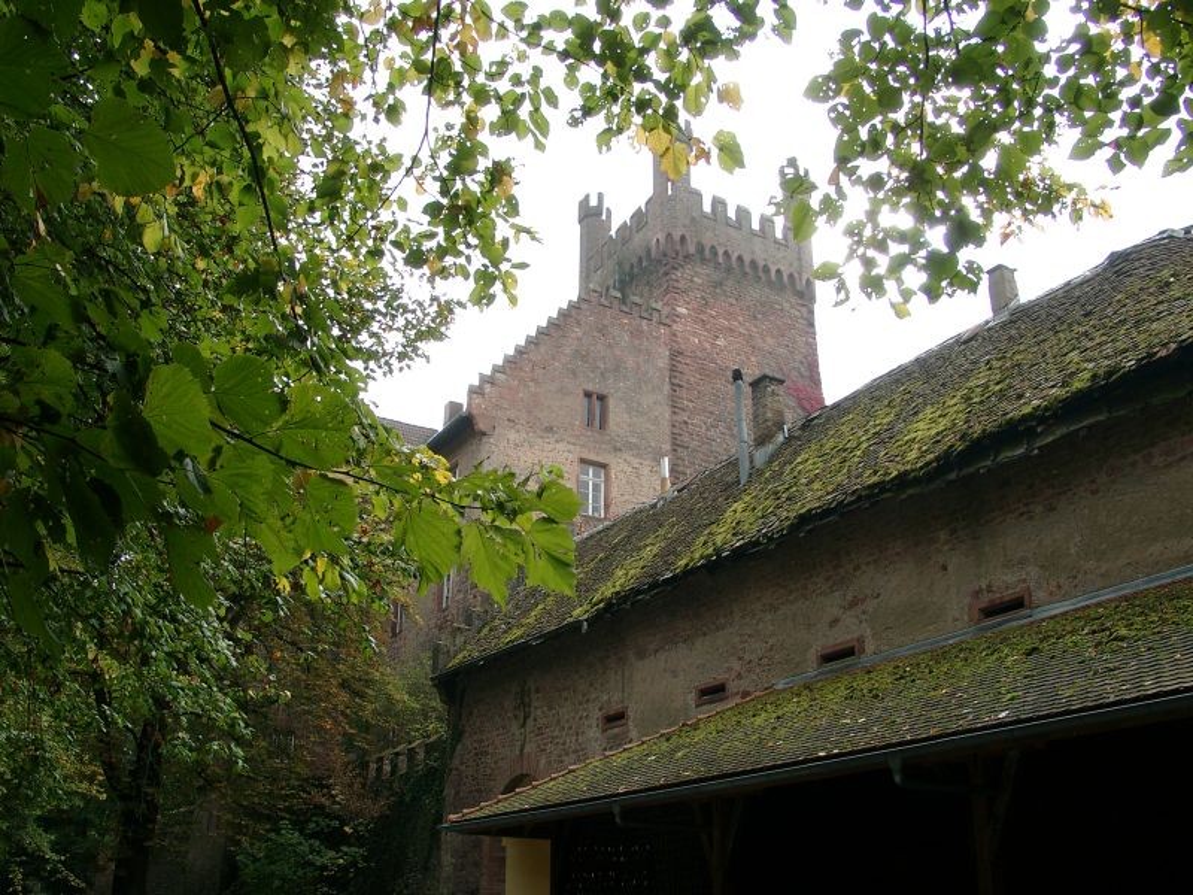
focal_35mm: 34
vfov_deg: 41.8
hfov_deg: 54.0
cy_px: 448
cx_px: 596
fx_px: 1172
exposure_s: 1/179
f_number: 4
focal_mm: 7.13
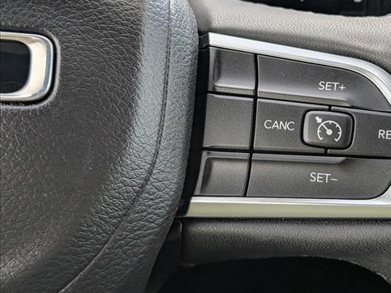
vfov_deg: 22.6
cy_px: 143
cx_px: 259
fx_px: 735
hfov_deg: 29.6
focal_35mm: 65
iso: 47
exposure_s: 1/101
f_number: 1.68
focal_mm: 6.9
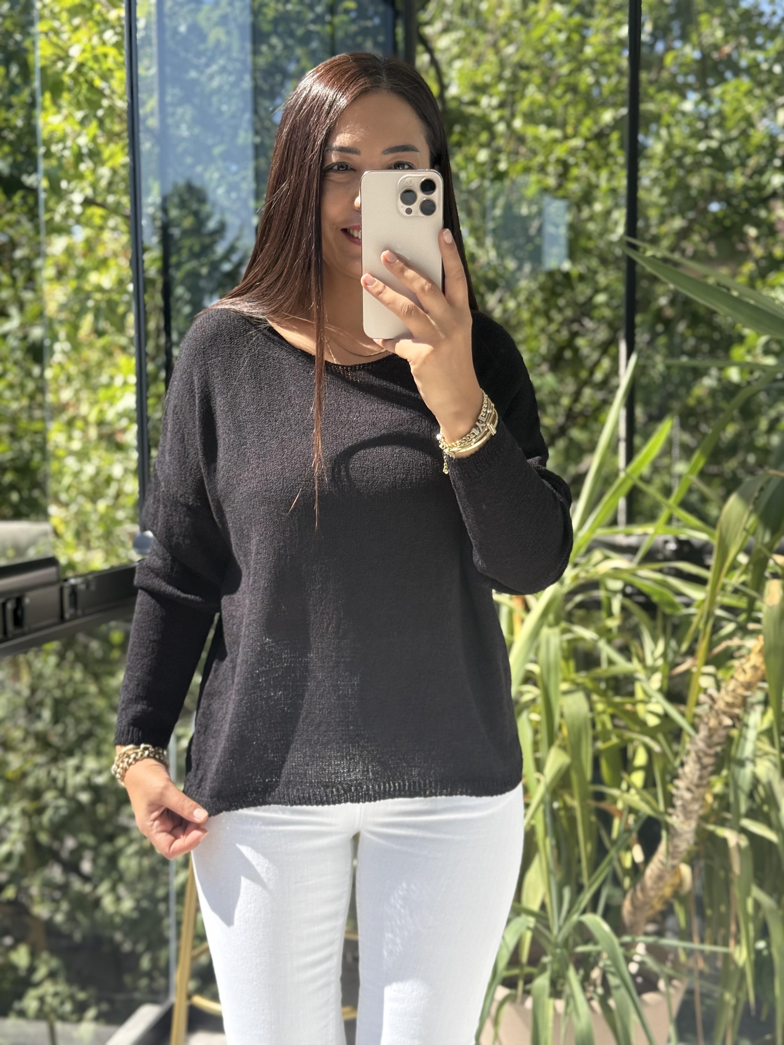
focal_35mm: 48
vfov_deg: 39.7
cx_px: 392
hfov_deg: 30.3
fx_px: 1450
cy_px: 522
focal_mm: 6.76
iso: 100
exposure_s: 1/778
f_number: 1.78
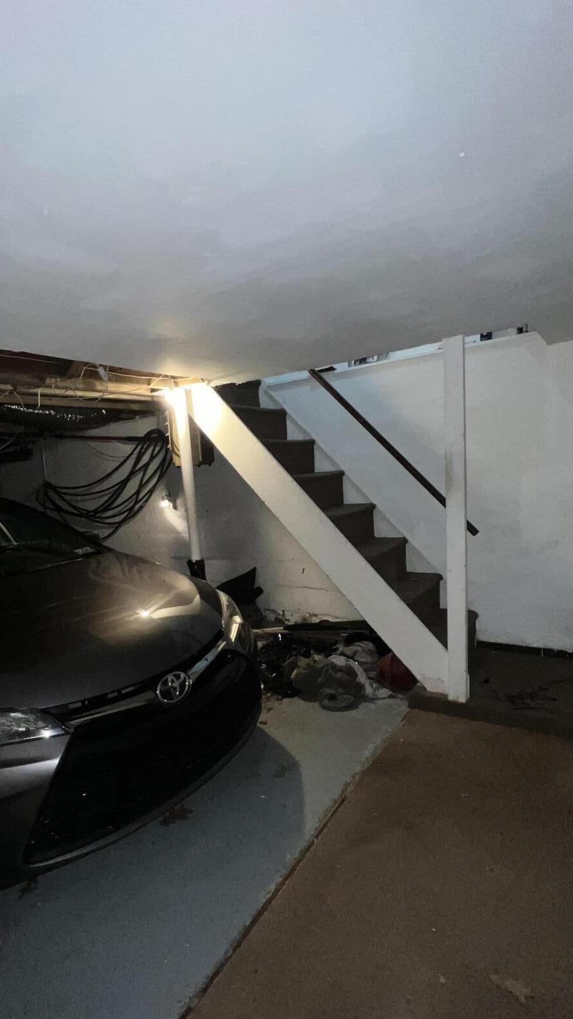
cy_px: 565
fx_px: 486
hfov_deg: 60.7
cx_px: 245
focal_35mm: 18
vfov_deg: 92.3
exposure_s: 1/60
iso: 125
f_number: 1.8
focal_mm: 1.57
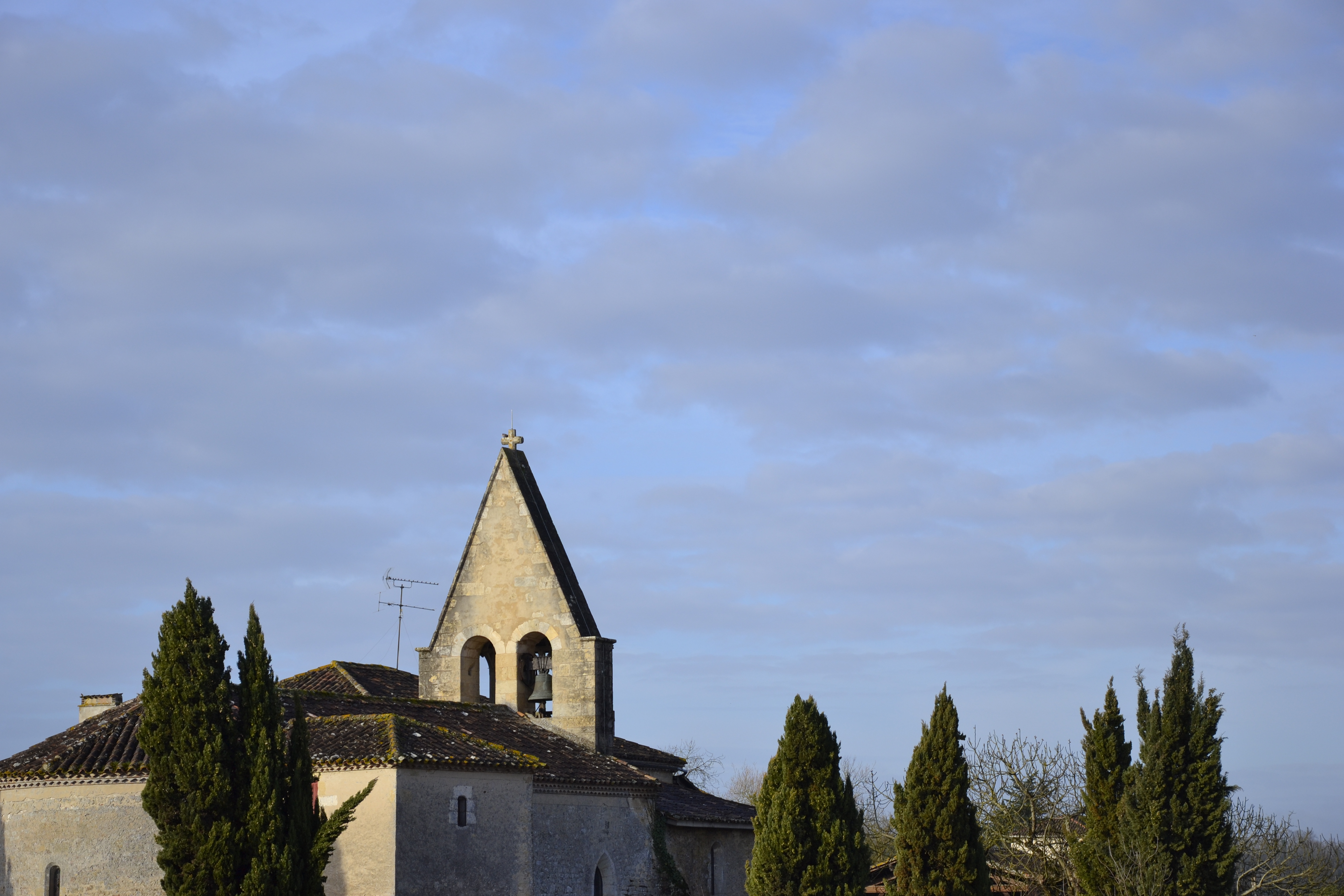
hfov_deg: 21.9
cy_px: 448
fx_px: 3472
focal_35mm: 93
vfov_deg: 14.7
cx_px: 672
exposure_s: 1/500
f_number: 5.6
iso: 160
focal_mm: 62
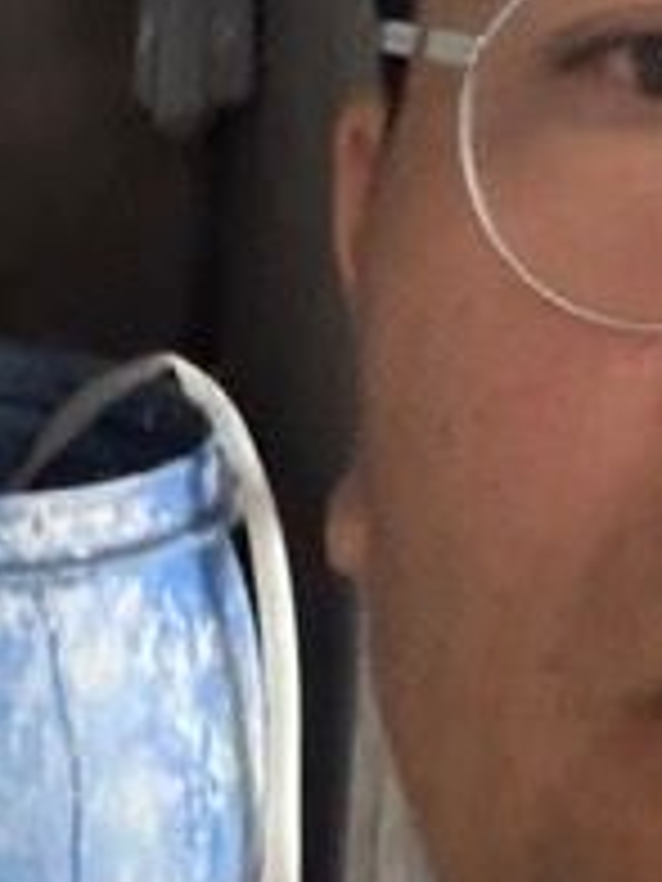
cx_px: 572
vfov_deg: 11.5
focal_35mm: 157
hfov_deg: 9.4
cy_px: -828
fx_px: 4003
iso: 640
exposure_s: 1/17
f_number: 1.9
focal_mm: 2.71
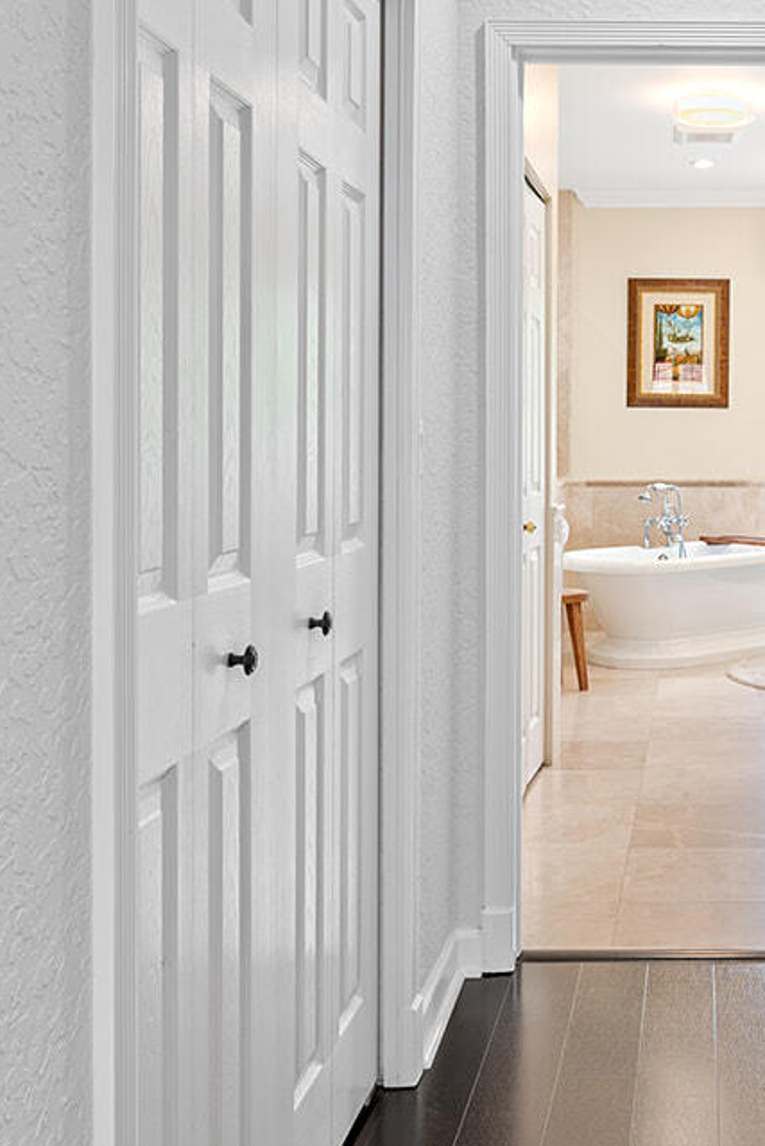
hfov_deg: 31.6
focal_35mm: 40
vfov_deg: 48.4
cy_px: 623
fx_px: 1274
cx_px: 709
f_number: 9
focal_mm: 16
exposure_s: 1/1.25
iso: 100
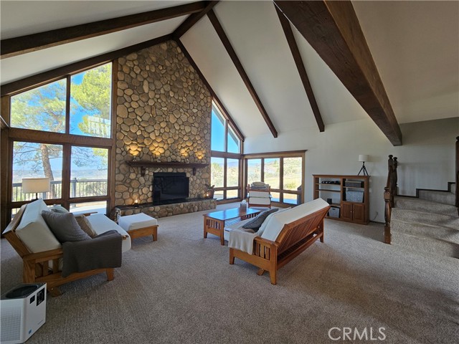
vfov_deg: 89.9
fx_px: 172
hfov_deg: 106.2
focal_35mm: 13
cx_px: 230
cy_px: 172
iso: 50
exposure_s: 1/124
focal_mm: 2.2
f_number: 2.2
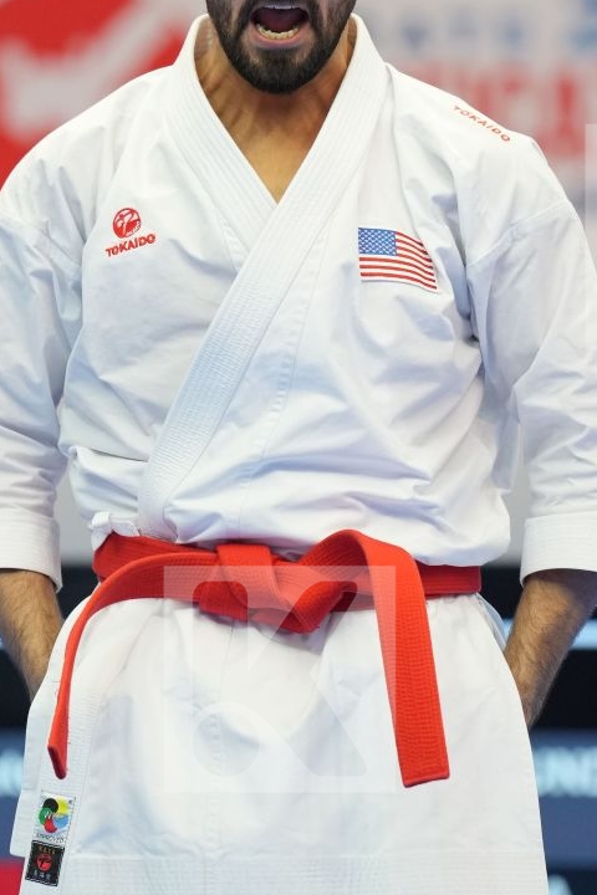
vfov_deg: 4.1
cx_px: 280
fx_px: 12437
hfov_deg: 2.7
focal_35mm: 500
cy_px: 237
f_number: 2.8
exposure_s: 1/500
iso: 1250
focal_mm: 200
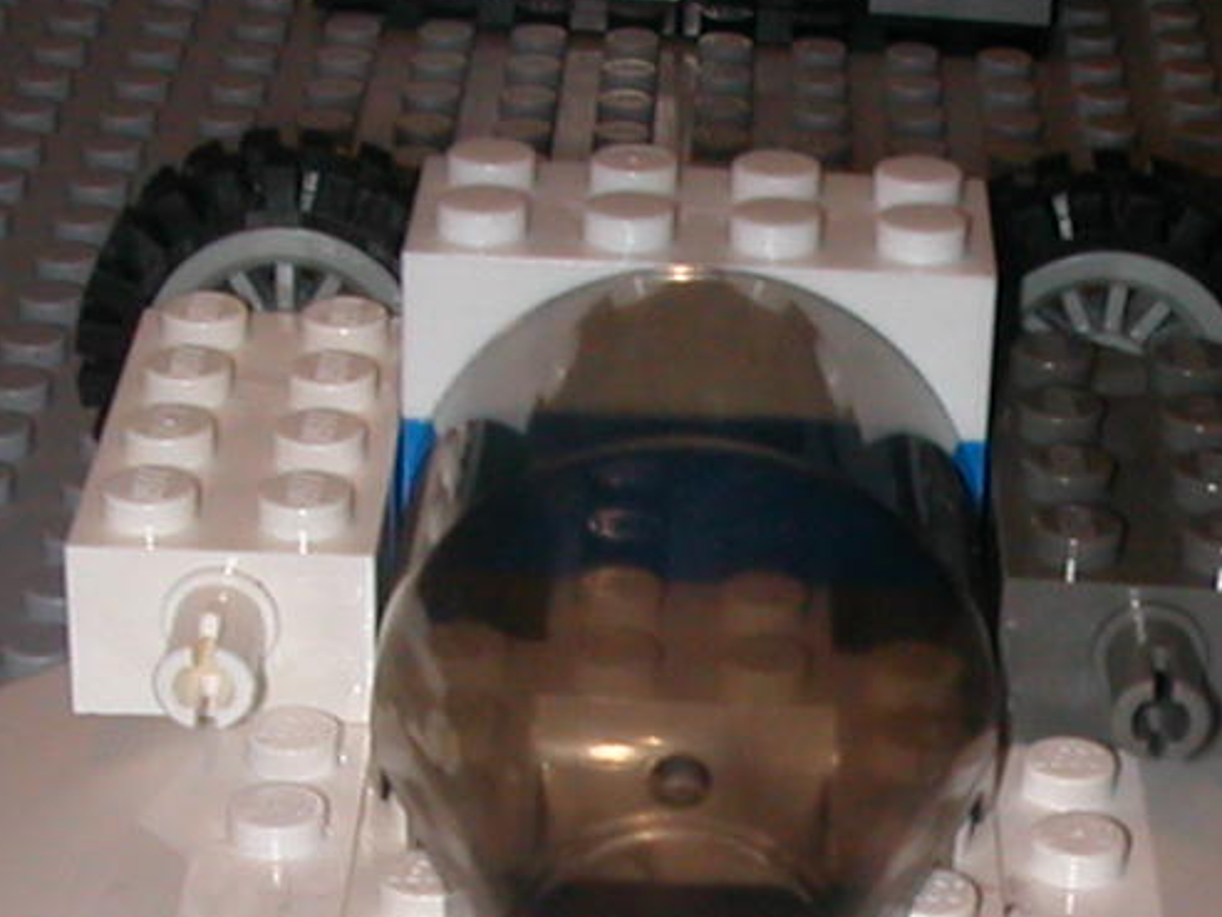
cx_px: 1031
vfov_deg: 11.9
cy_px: 1271
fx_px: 4237
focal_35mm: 120
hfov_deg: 16.3
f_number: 4.5
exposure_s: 1/59.9
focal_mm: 5.6
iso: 100
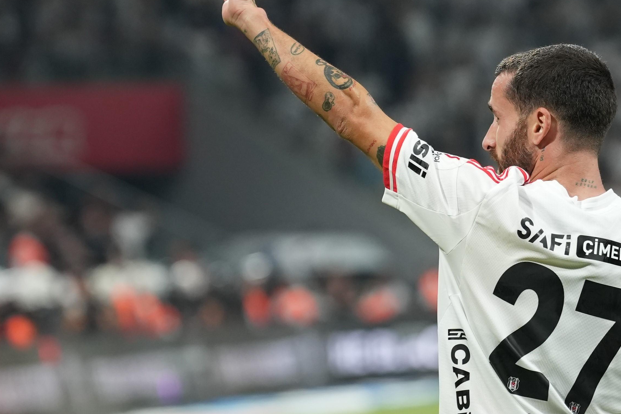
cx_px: 487
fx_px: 7865
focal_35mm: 456
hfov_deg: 4.5
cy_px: 180
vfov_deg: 3.0
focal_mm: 150
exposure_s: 1/1250
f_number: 2.8
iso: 1600
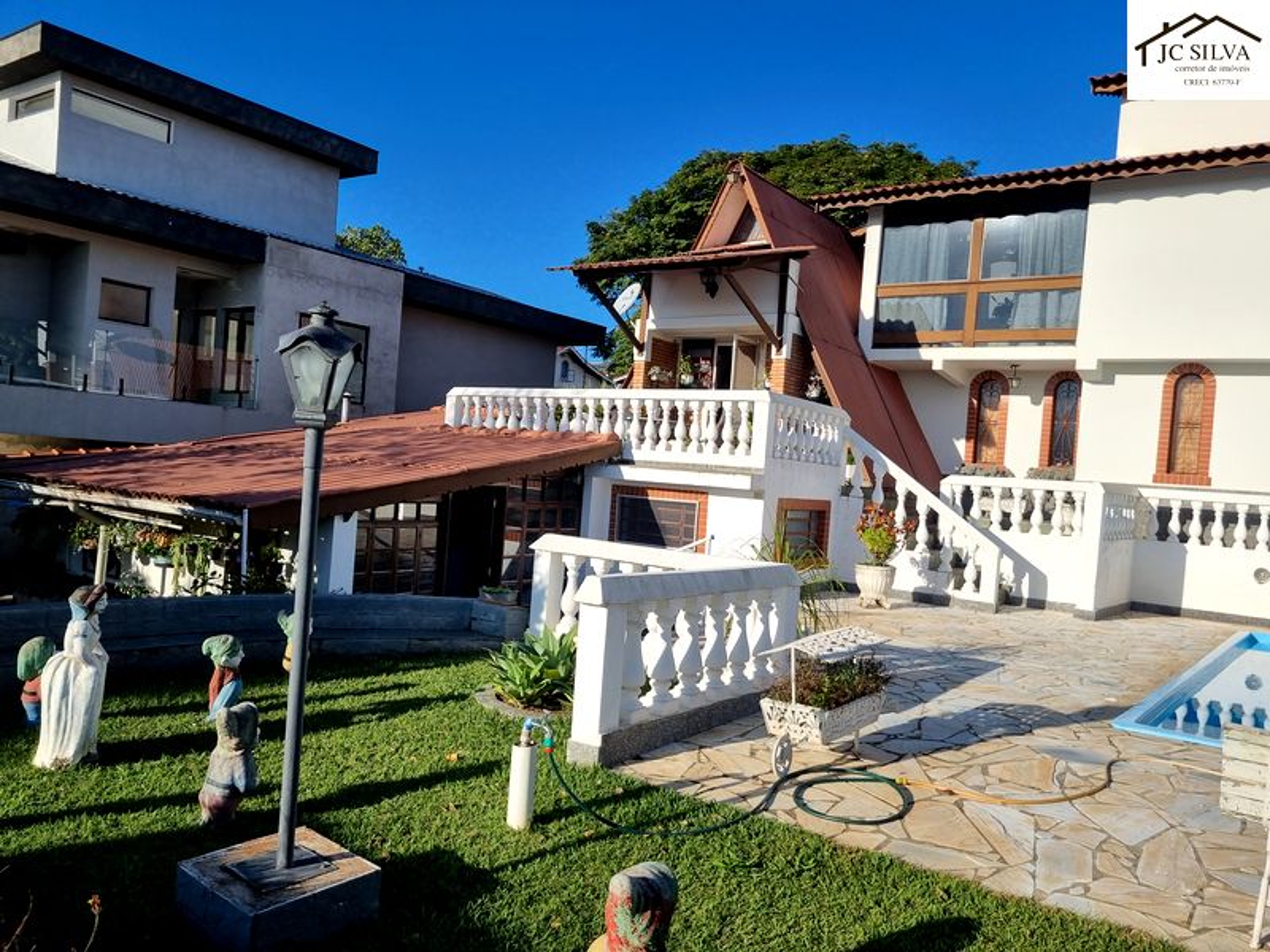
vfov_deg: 53.1
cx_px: 635
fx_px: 954
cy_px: 476
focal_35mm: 26
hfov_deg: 67.3
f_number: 1.8
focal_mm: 5.4
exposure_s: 1/3048
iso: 50
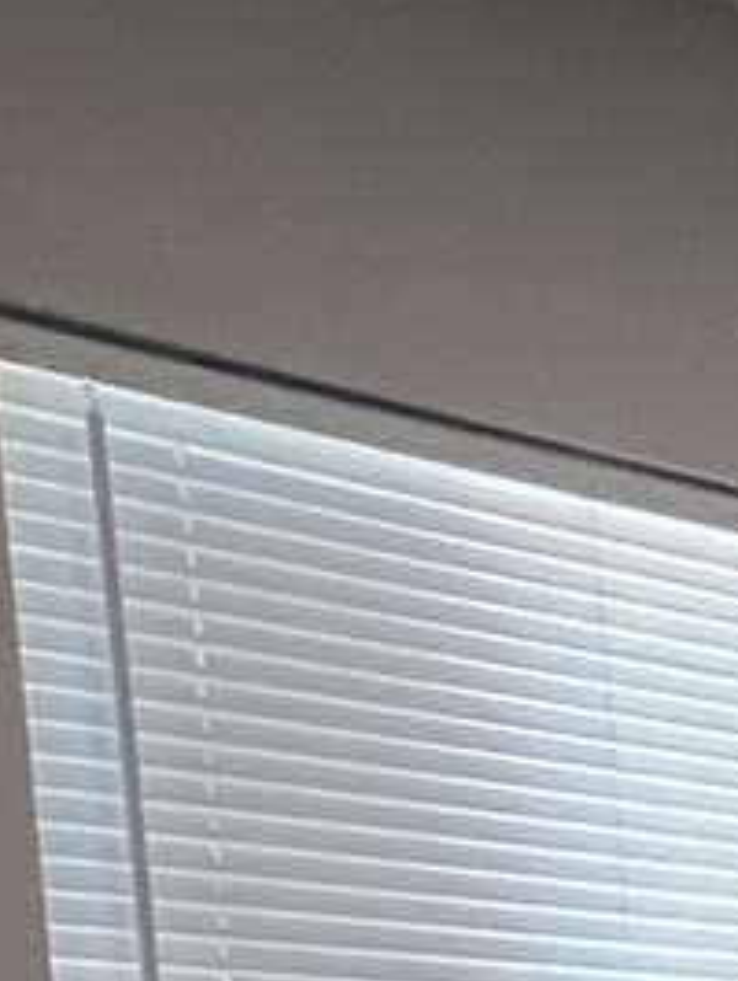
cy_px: 1582
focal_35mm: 100
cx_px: 2683
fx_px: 2838
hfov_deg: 9.0
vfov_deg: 17.2
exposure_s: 1/99
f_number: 1.8
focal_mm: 1.57
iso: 200
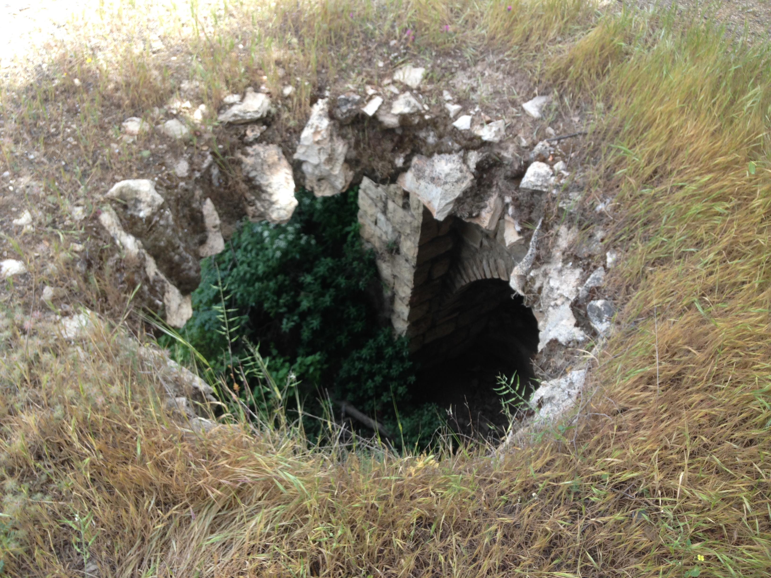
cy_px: 289
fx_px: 735
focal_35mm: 33
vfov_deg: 42.9
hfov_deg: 55.4
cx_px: 386
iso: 50
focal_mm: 4.12
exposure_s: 1/341
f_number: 2.4
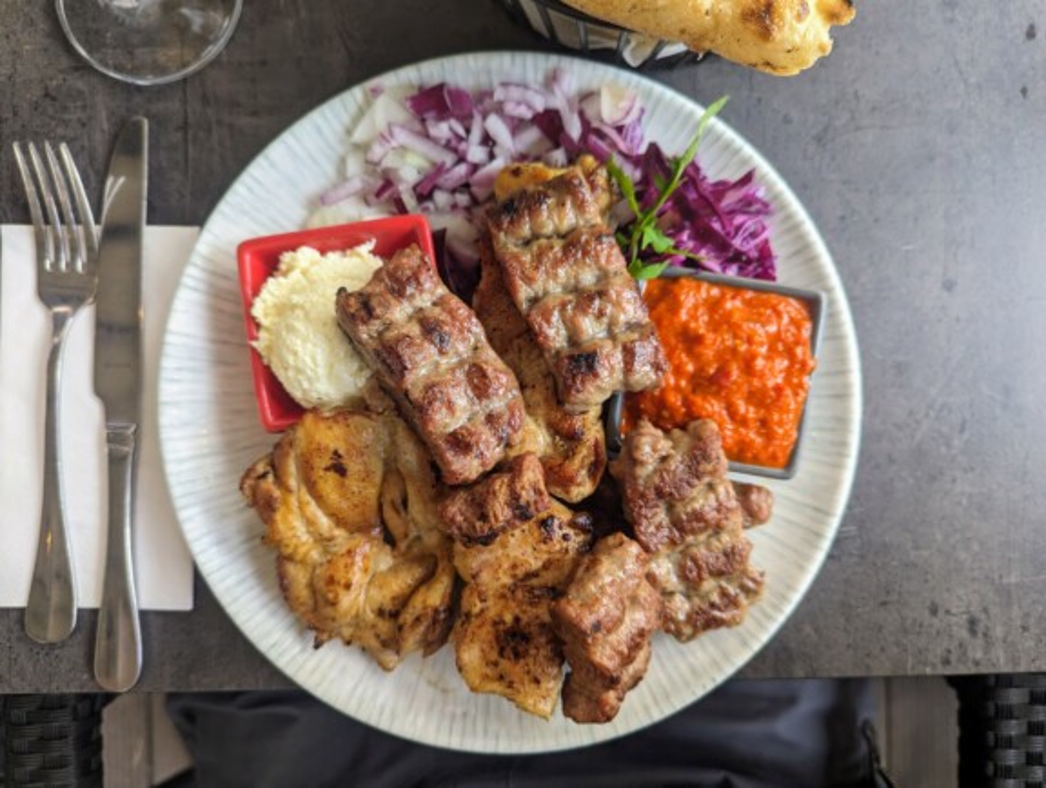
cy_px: 394
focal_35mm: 24
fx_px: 726
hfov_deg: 71.5
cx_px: 523
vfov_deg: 57.0
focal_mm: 6.81
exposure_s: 1/42.5
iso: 75
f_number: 1.85
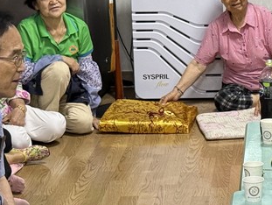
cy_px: 126
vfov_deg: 10.0
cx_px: 307
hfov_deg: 13.0
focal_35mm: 148
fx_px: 1164
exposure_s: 1/60
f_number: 1.78
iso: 200
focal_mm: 6.76
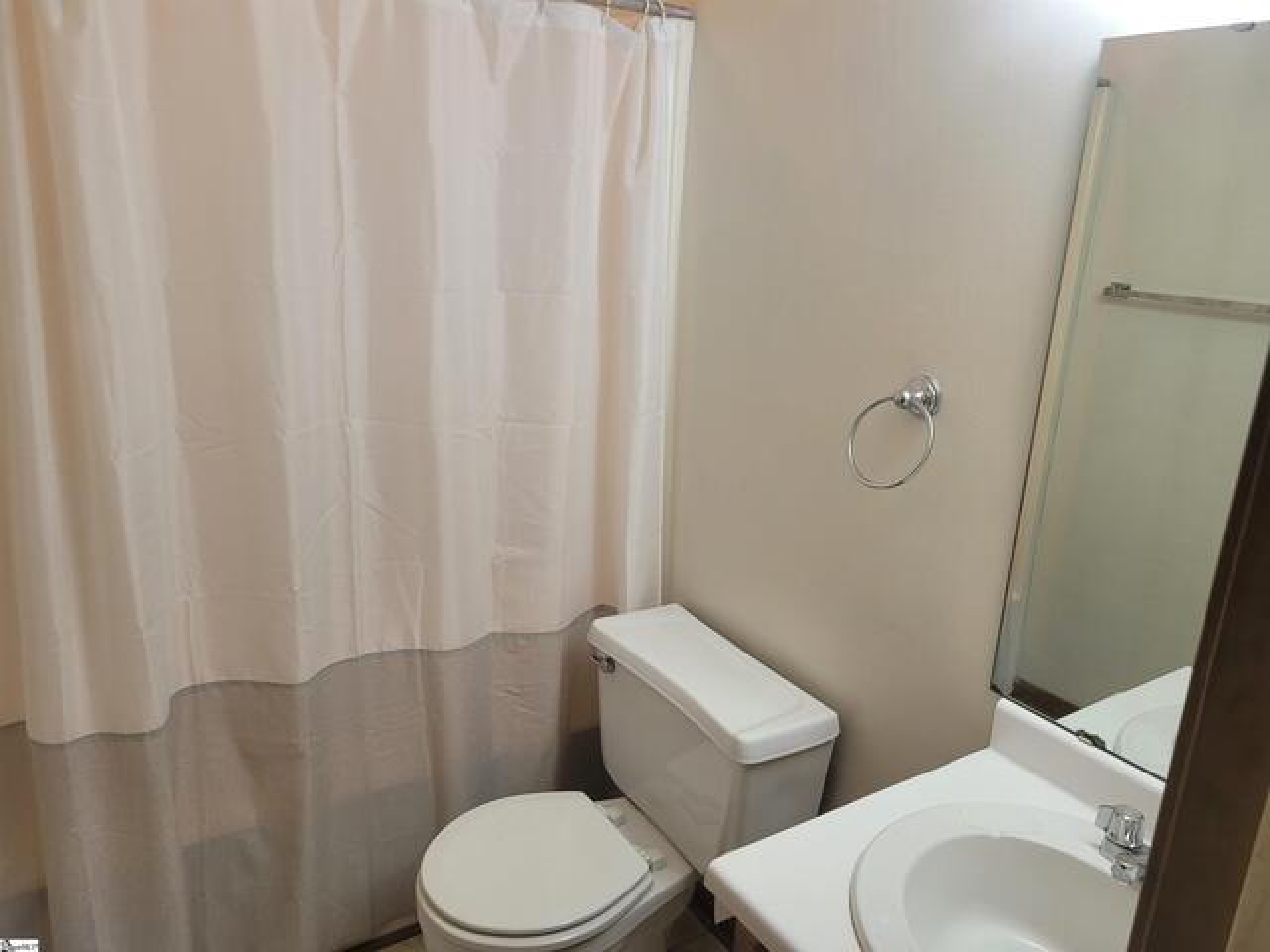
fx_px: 954
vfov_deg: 53.1
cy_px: 476
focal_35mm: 26
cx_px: 635
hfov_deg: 67.3
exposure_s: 1/120
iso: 100
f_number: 1.8
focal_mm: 5.4
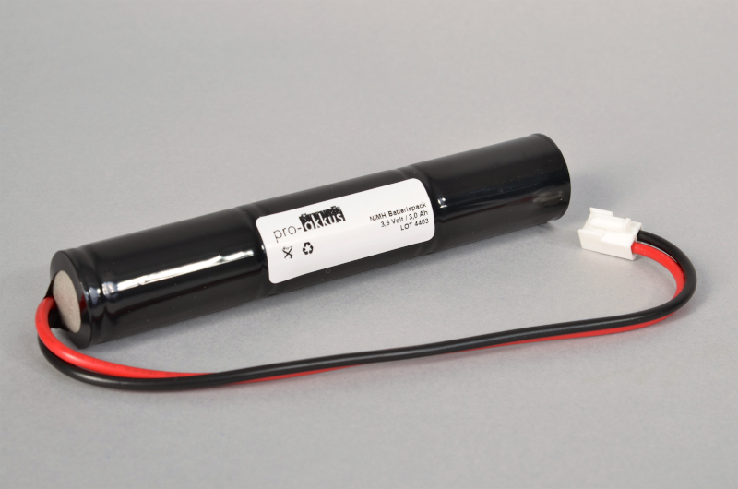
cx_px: 369
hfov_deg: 19.5
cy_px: 244
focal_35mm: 105
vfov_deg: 13.0
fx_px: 2148
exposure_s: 1/160
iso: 200
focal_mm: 70
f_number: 11
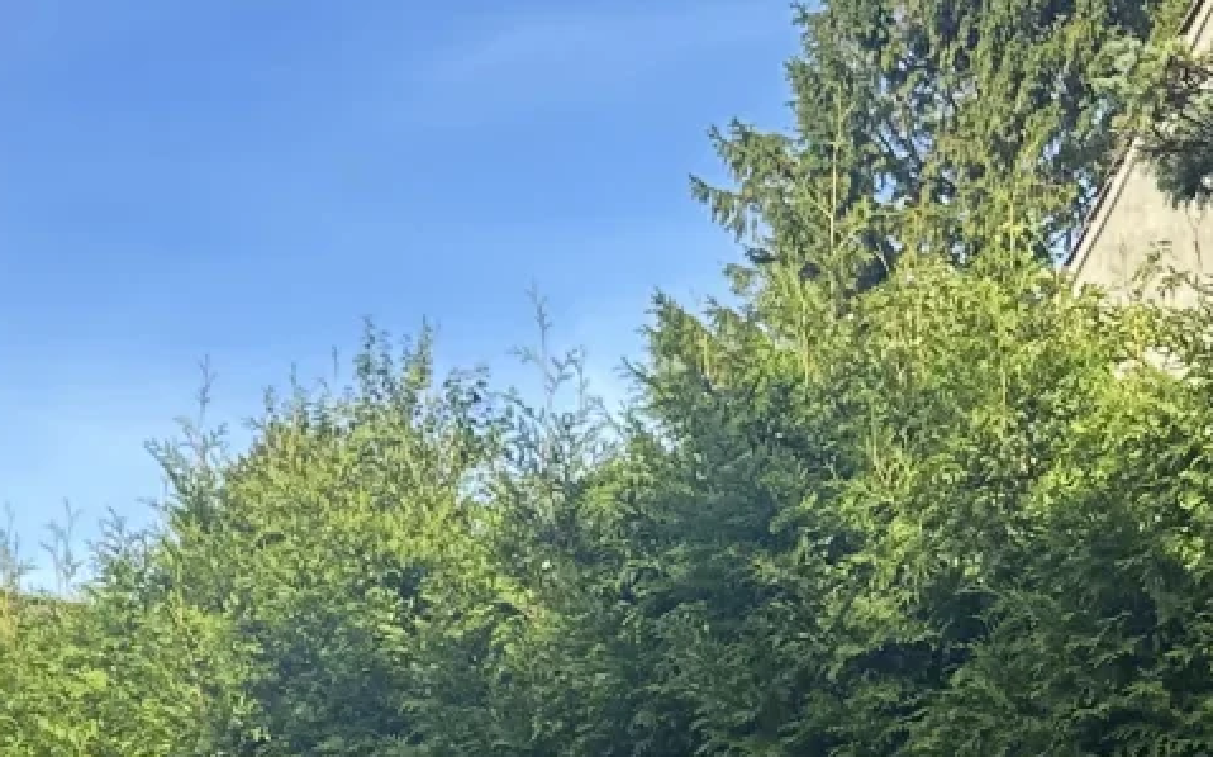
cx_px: 271
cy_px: 1398
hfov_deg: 20.2
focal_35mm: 102
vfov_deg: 11.8
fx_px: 3371
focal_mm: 6.86
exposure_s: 1/1040
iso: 80
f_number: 1.78
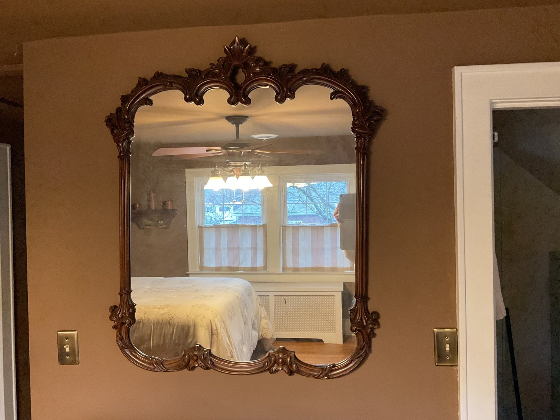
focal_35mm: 29
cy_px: 210
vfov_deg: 48.2
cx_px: 280
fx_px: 469
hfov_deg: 61.7
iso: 250
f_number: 1.8
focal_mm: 3
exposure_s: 1/60
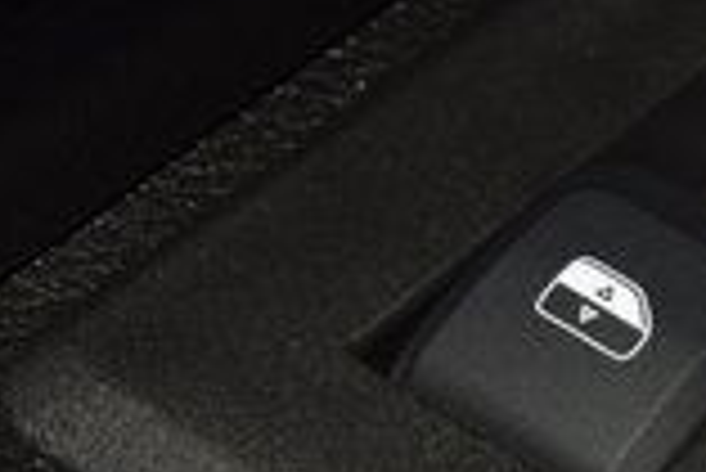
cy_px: 196
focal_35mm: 429
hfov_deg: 4.8
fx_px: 8421
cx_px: 702
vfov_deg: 3.2
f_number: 8
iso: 100
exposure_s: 1/125
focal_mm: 70
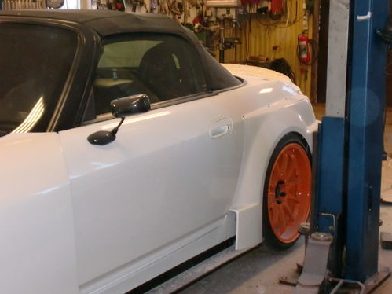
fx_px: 668
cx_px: 236
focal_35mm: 59
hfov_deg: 32.6
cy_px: 140
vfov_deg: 24.8
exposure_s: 1/60
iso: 400
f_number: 3.6
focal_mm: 8.44
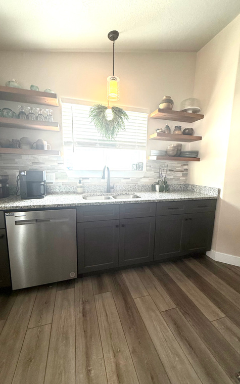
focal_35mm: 15
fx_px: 157
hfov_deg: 74.8
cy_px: 191
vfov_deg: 101.5
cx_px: 121
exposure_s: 1/120
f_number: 2.2
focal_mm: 2.22
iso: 160
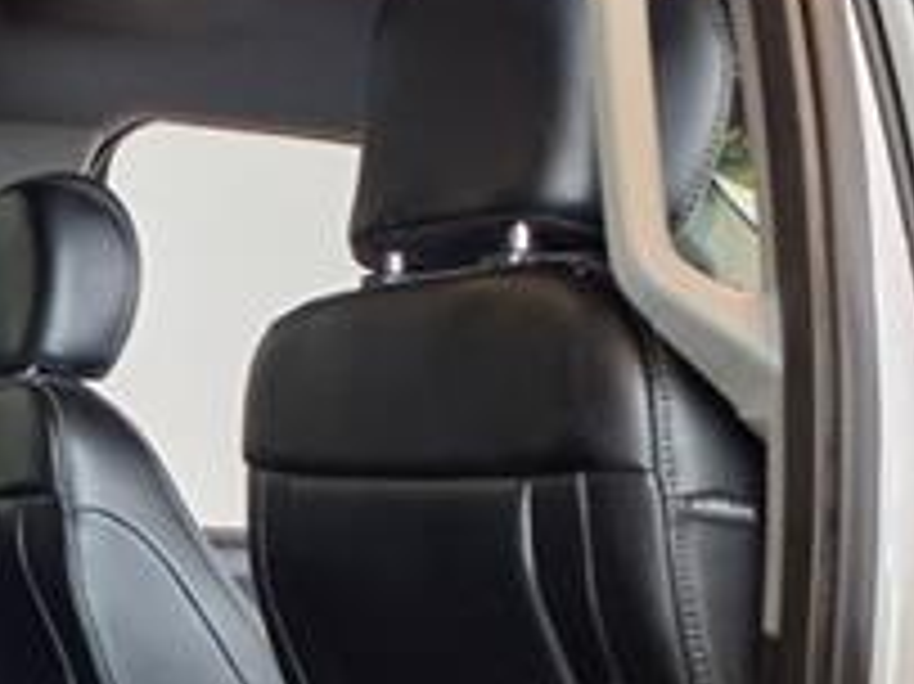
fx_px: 2243
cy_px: 652
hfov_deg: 21.2
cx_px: -225
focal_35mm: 85
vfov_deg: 17.0
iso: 200
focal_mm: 3.58
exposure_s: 1/30
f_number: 1.9
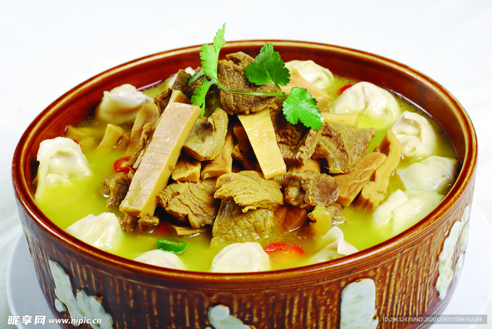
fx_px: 1026
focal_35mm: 75
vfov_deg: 18.2
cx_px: 246
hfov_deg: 27.0
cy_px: 164
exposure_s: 1/160
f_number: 9
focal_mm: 50
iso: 100
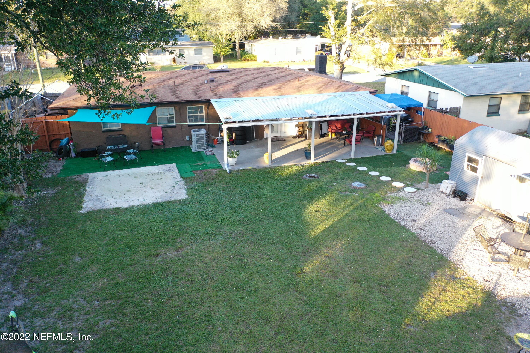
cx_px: 265
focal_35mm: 28
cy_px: 176
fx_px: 412
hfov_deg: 65.5
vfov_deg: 46.4
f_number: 2.8
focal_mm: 10.26
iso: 320
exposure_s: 1/30
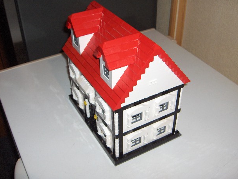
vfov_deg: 35.1
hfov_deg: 45.8
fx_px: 282
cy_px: 85
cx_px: 120
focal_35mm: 41
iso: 100
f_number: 2.8
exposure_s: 1/60
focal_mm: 8
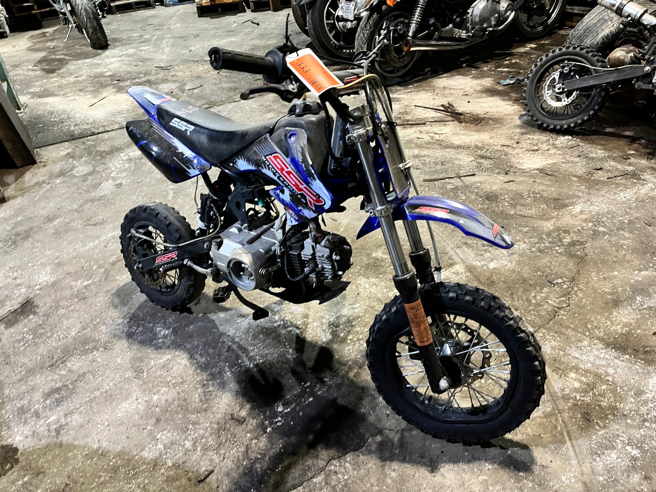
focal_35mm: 26
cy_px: 246
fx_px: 493
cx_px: 328
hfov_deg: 67.3
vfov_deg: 53.1
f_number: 1.6
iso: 640
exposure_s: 1/30
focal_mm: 5.1
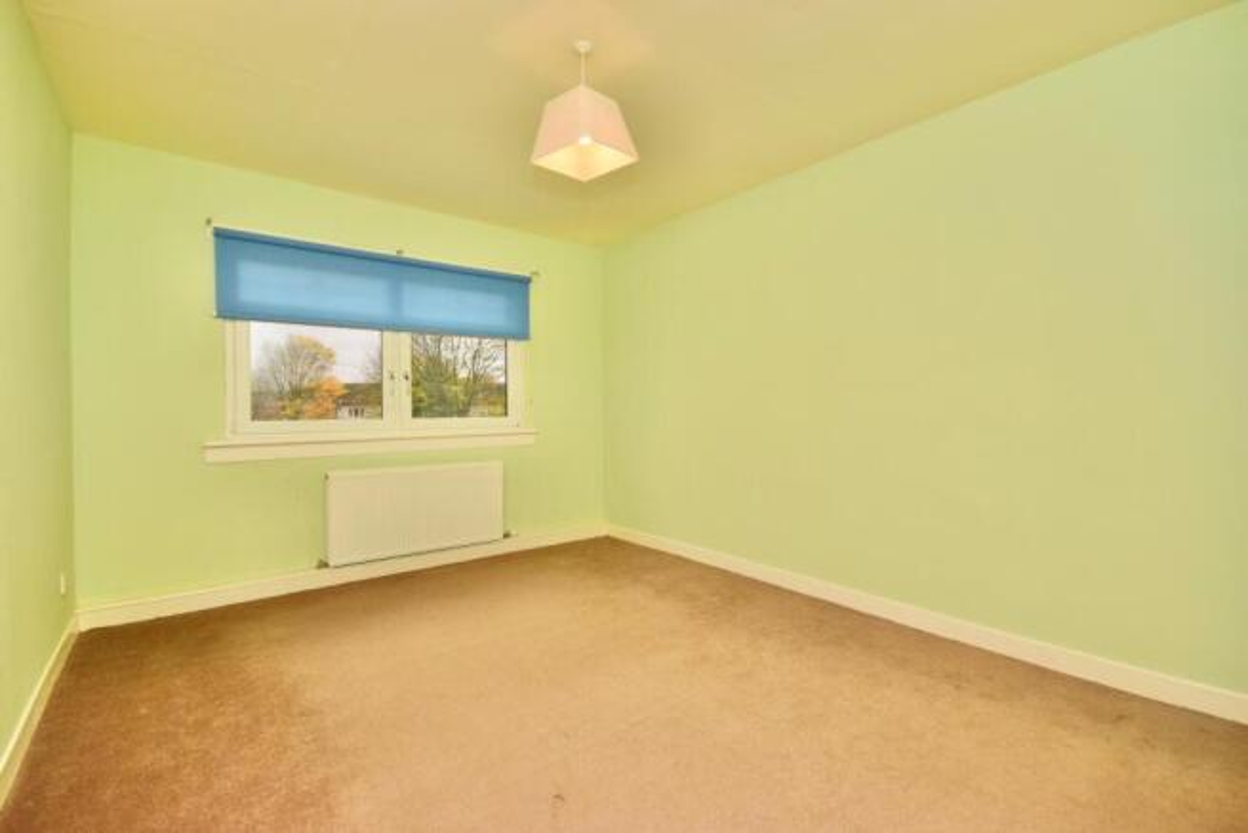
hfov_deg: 100.4
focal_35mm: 15
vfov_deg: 77.4
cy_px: 416
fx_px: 520
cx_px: 624
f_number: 9
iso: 800
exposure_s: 1/100
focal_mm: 10
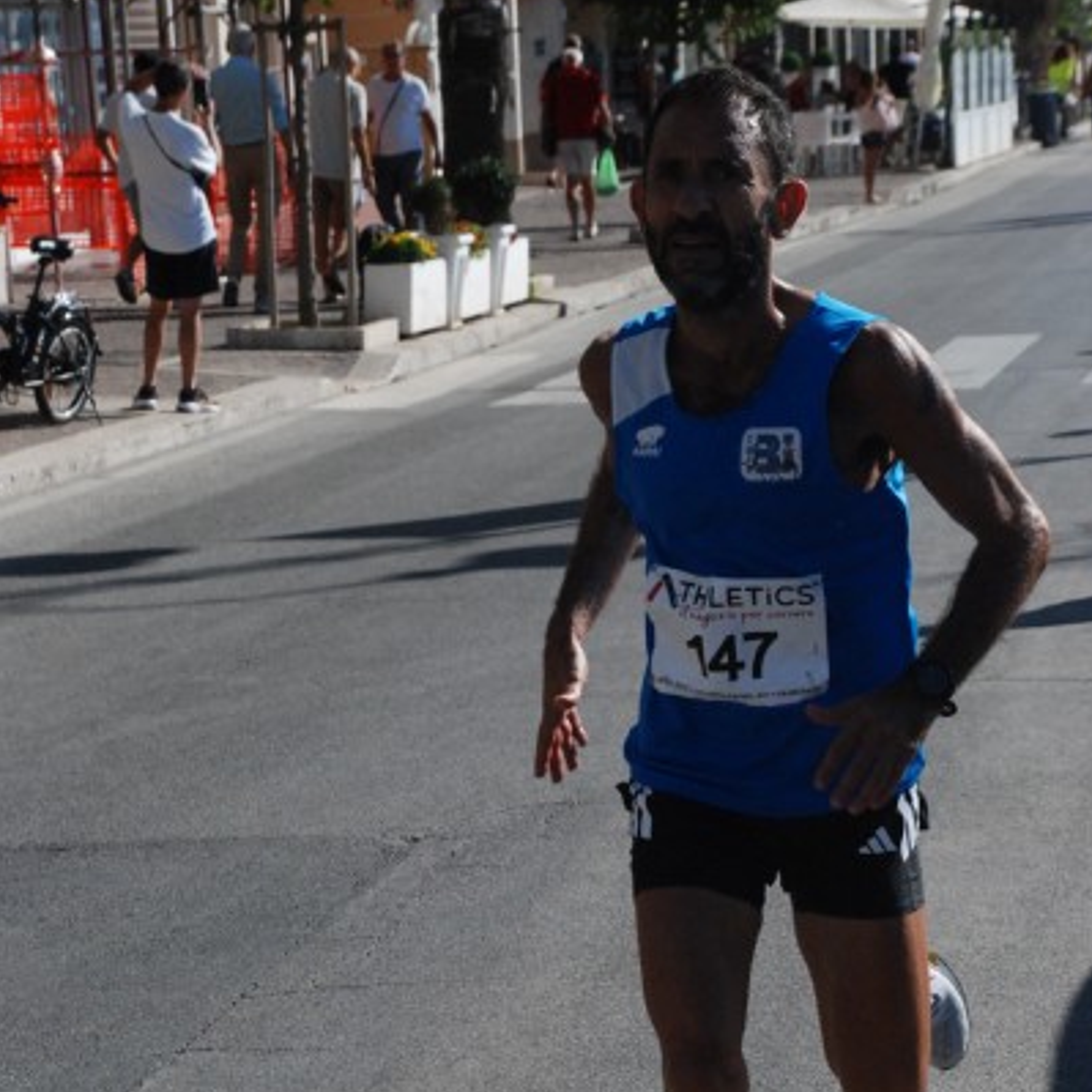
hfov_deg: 14.7
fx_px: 4247
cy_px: 703
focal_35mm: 119
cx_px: 549
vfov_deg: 14.6
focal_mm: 62
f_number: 8
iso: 1000
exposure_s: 1/2000
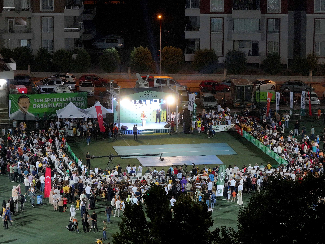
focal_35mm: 166
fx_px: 1559
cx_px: 162
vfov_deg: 8.9
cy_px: 122
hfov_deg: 11.9
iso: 430
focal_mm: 30.71
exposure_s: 1/15
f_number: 3.4
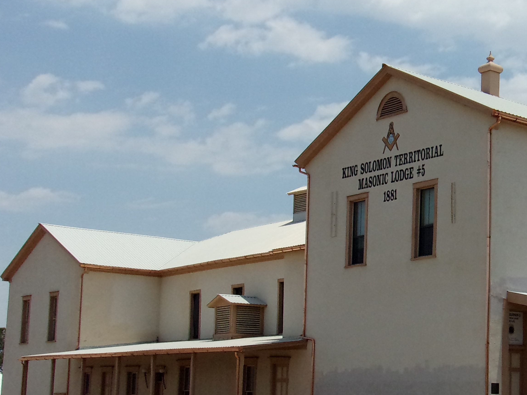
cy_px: 268
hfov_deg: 27.1
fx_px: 1035
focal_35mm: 68
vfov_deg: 21.5
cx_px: 514
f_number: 11.6
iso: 200
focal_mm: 6.1
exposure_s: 1/420
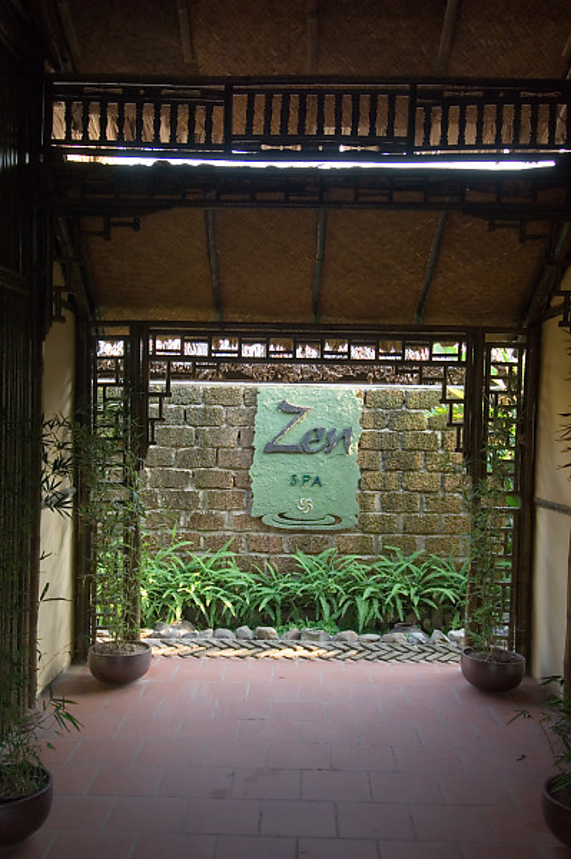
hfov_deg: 36.8
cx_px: 286
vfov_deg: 53.2
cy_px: 430
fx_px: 858
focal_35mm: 36
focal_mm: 24
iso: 200
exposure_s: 1/60
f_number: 4
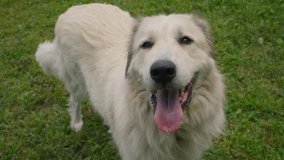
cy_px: 76
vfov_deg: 28.3
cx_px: 141
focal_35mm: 42
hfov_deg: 48.4
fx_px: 316
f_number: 8
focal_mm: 26
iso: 400
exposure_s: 1/500
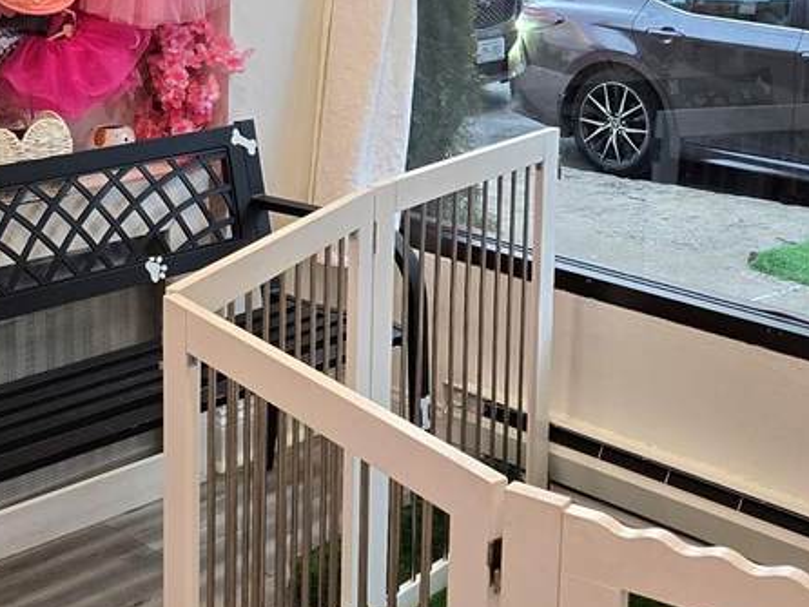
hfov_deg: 29.3
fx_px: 1543
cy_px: 138
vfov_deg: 22.0
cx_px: 323
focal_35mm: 66
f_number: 1.8
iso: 160
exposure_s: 1/120
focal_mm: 5.4
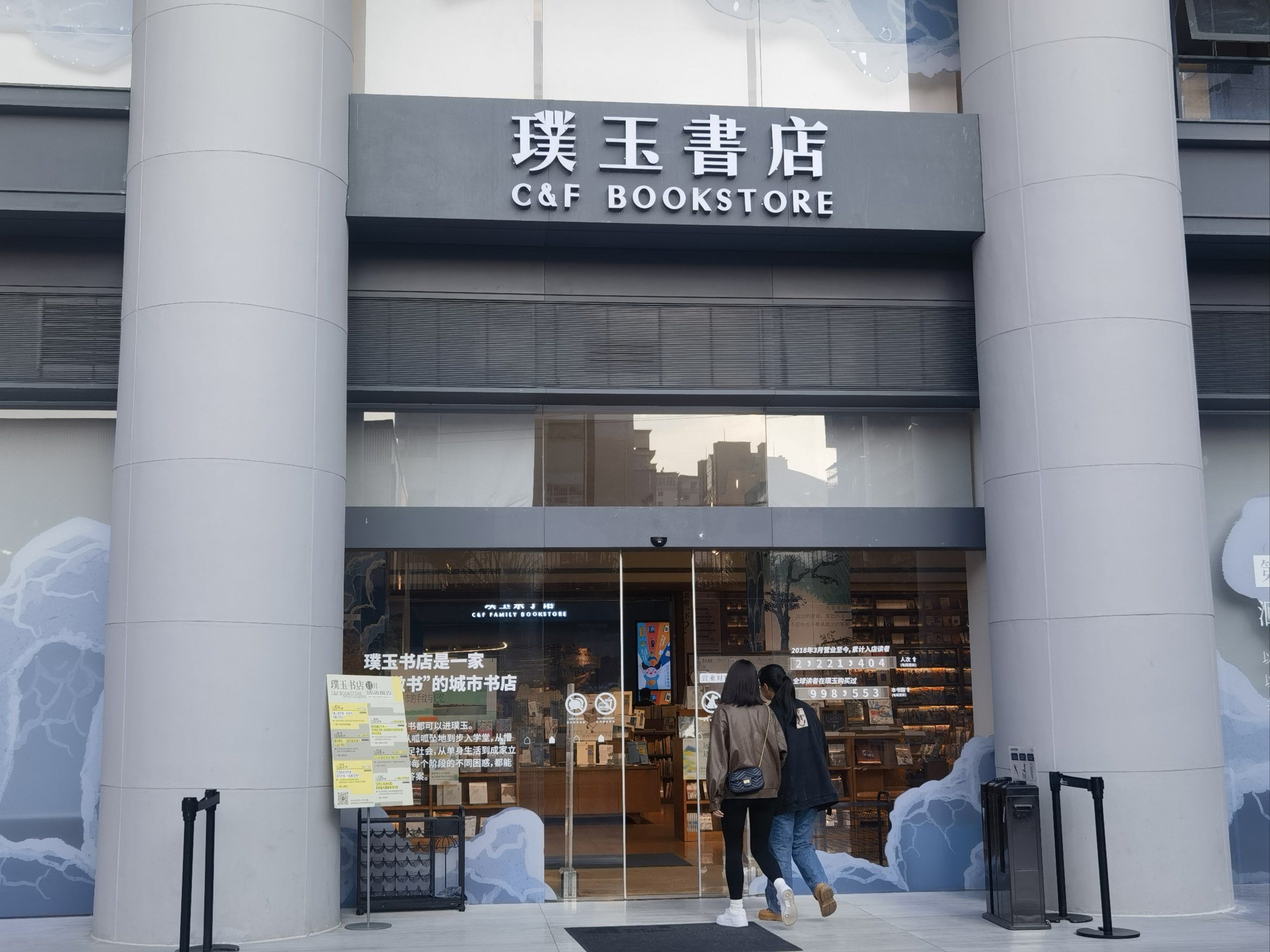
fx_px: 1467
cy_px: 476
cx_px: 635
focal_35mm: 40
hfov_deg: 46.8
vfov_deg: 36.0
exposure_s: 1/526
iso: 50
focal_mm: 6.67
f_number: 1.9
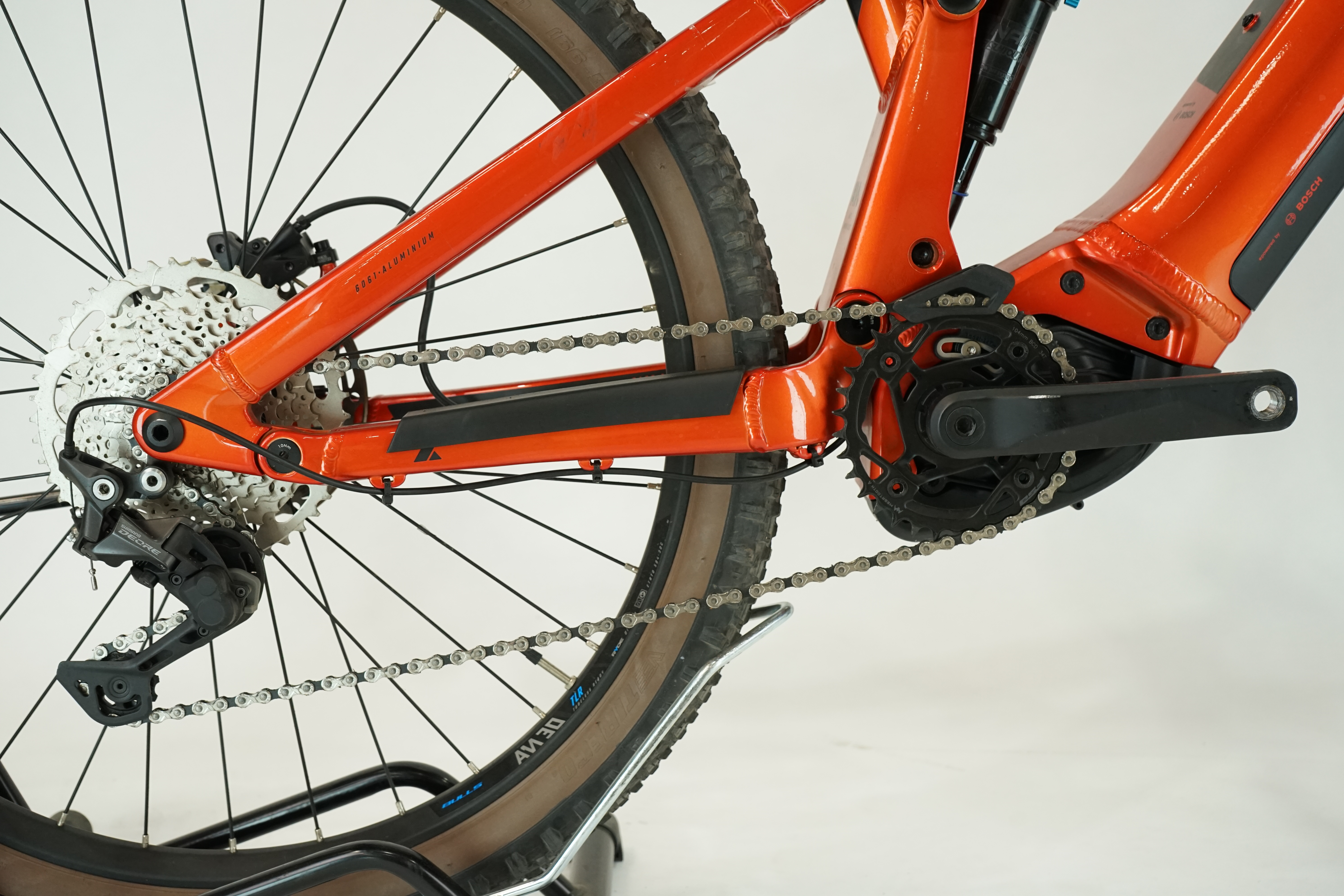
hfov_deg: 46.4
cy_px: 448
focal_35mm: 42
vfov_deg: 31.9
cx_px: 672
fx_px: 1568
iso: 1600
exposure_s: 1/200
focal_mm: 42
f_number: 6.3
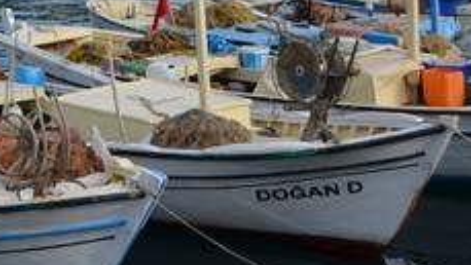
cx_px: -179
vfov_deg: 13.0
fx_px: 1112
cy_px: -119
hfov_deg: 21.2
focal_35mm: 89
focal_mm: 18
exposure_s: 1/250
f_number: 8
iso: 110
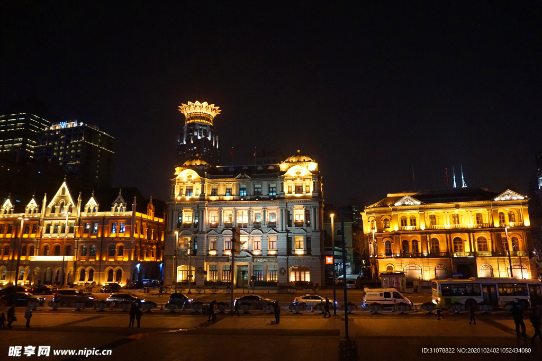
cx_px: 271
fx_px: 361
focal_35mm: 24
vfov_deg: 53.1
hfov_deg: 73.8
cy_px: 180
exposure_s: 1/80
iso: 3200
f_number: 3.5
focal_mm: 16
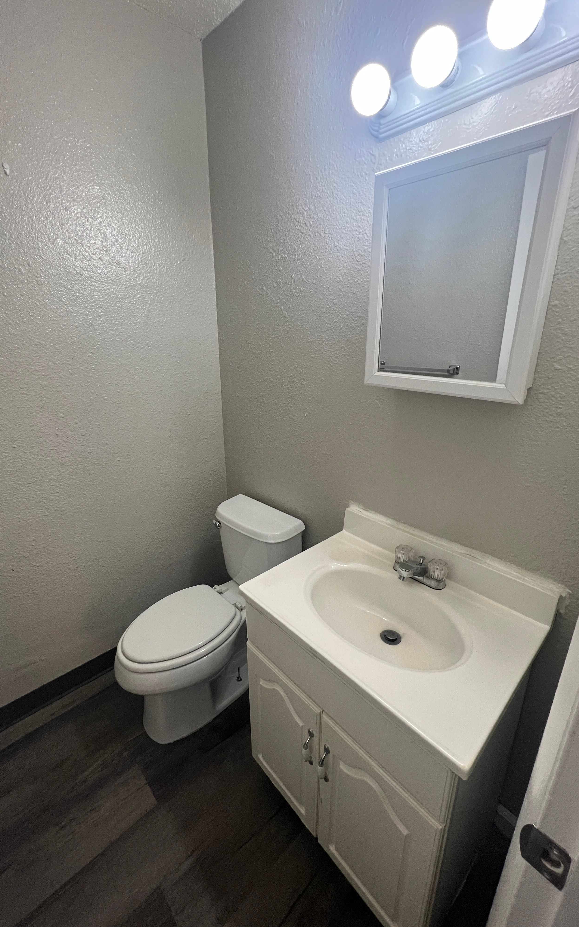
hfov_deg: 78.6
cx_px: 285
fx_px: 354
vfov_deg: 105.3
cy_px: 458
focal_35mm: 14
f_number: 1.8
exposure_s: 1/120
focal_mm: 1.57
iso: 250
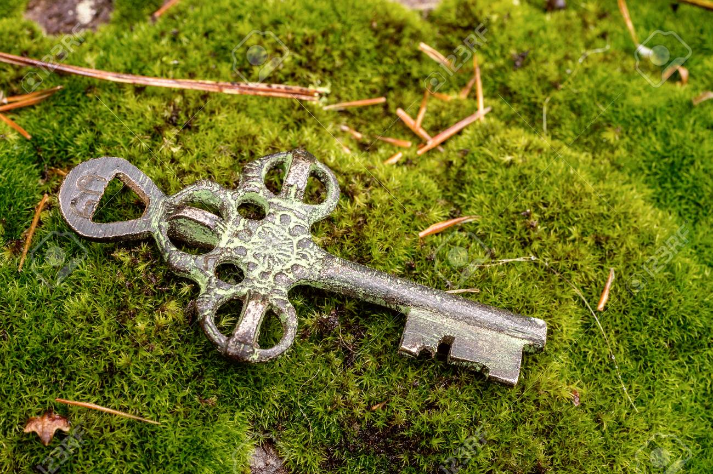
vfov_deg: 27.0
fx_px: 990
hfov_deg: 39.6
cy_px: 237
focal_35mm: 50
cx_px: 356
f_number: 13
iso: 100
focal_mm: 50
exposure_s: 1/1.67
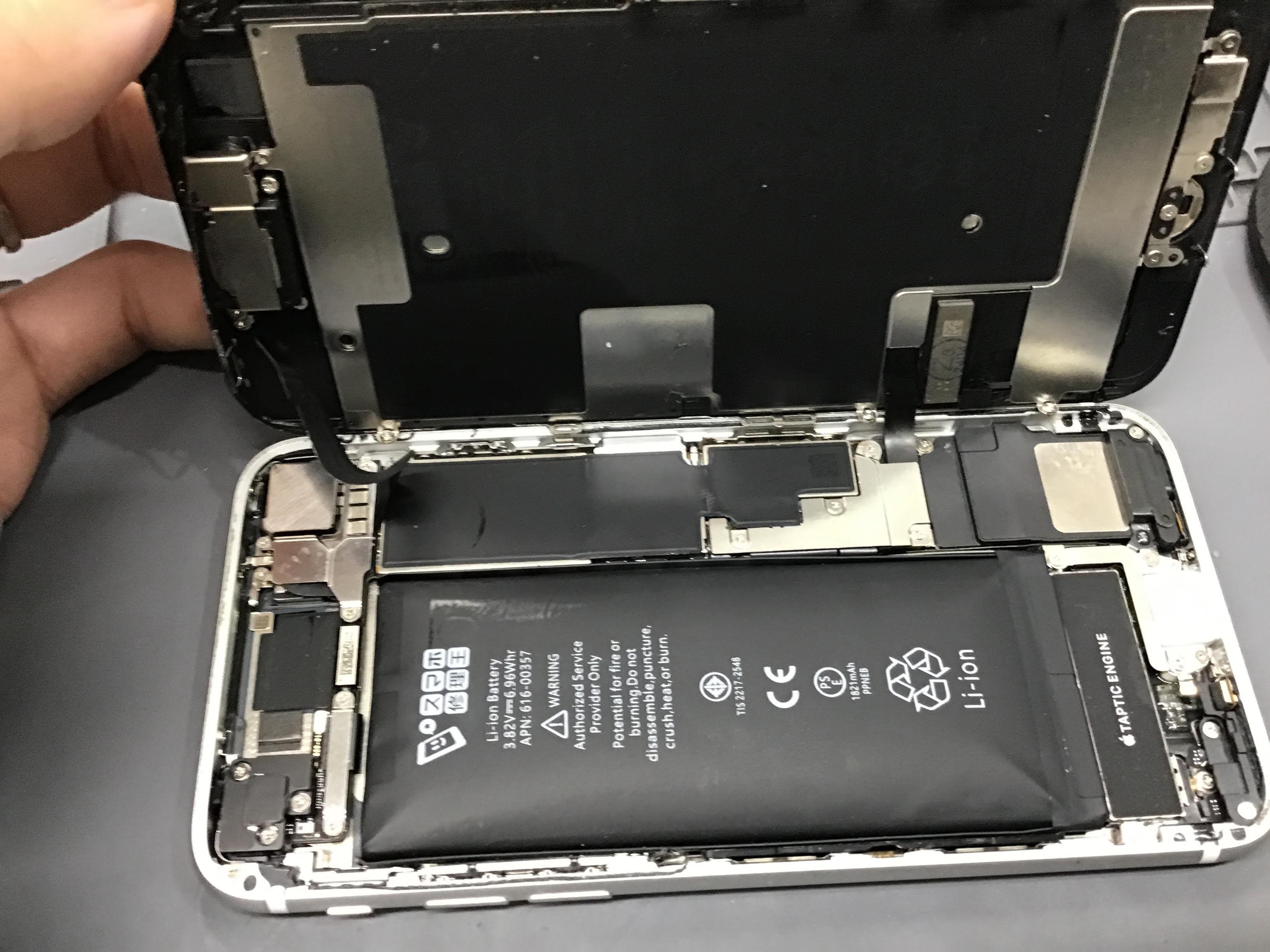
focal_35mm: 31
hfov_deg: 58.4
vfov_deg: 45.4
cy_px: 476
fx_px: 1137
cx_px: 635
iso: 125
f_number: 2.4
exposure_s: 1/30
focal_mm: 3.3
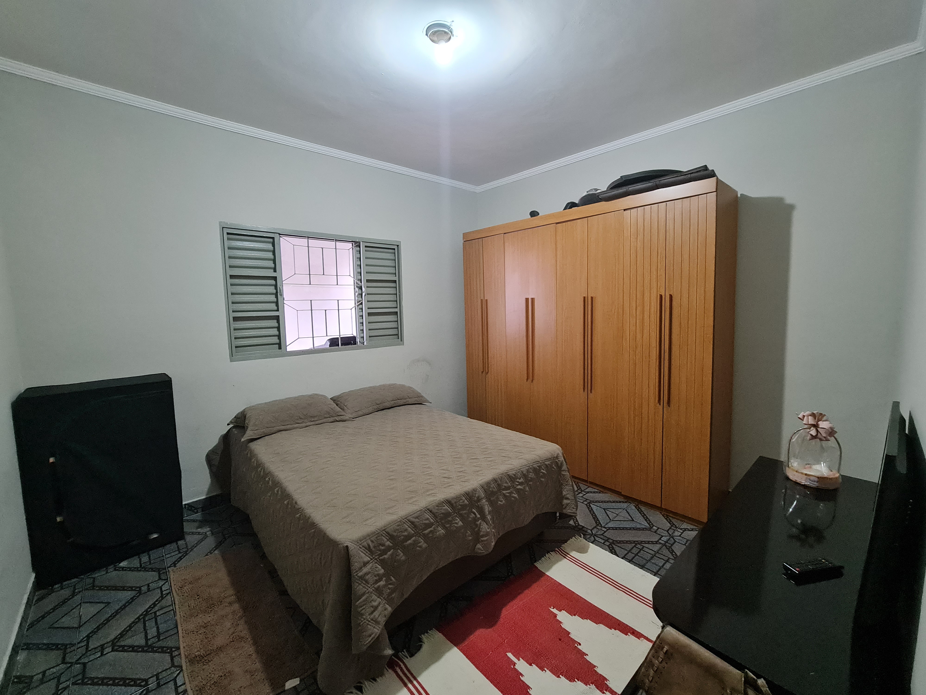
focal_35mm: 13
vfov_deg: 89.9
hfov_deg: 106.2
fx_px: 348
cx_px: 463
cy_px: 348
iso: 640
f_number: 2.2
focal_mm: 2.2
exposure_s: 1/30
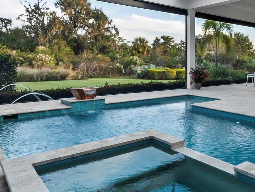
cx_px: 207
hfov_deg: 51.6
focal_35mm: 33
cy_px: 62
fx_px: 243
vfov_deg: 42.3
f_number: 10
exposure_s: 1/13
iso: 250
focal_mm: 7
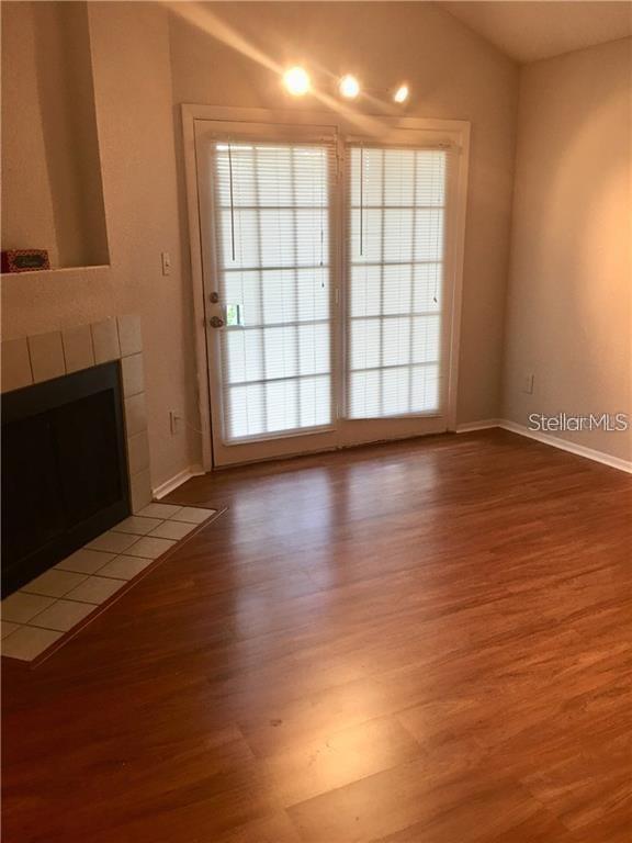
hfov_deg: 48.2
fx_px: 706
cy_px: 422
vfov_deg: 61.7
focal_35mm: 29
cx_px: 316
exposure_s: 1/15
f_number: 2.2
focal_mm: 4.15
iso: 40
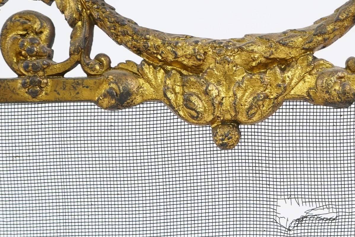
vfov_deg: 14.6
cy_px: 192
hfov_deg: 21.7
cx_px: 274
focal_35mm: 93
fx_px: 917
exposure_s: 1/60
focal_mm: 37
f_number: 5
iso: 640
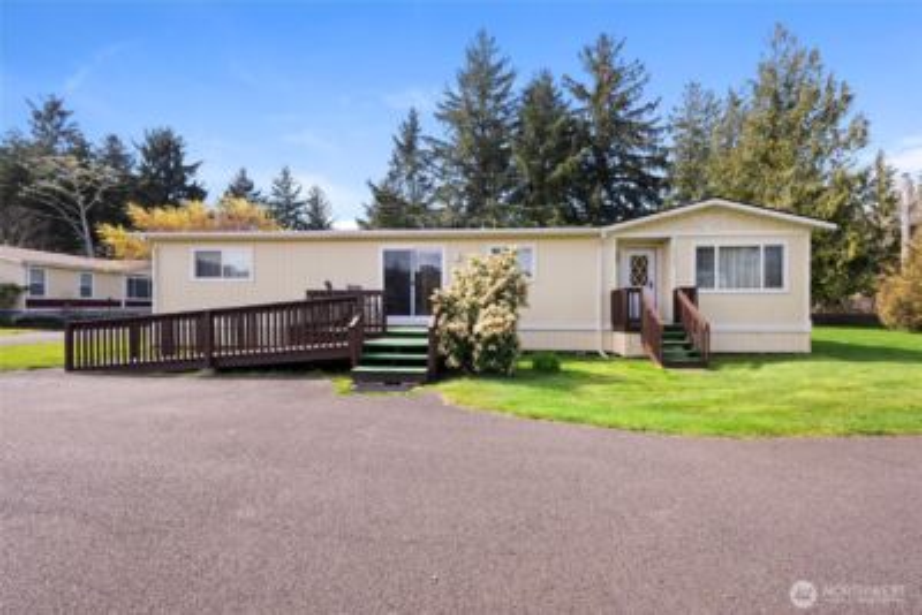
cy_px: 308
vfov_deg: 81.3
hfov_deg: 104.2
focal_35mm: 14
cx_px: 461
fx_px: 359
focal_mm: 14
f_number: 9
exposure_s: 1/200
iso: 400
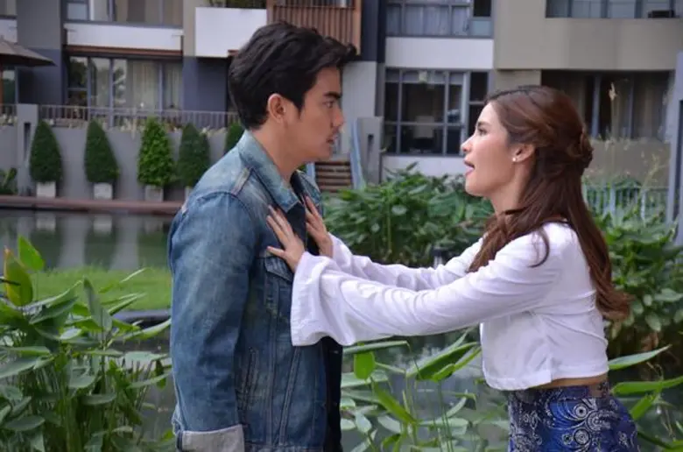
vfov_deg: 14.6
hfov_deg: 22.0
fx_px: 1760
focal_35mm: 93
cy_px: 226
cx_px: 342
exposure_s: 1/250
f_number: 5
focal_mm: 62
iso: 320
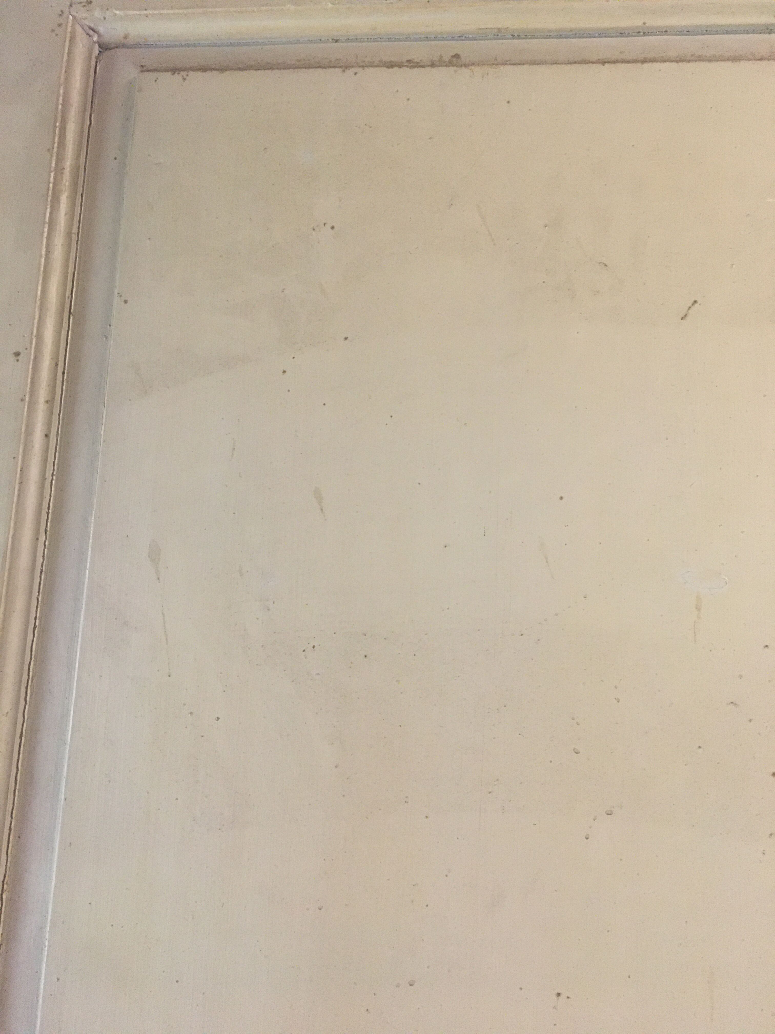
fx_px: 866
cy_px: 517
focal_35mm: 29
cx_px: 388
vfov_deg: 61.7
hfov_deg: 48.2
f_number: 2.2
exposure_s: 1/25
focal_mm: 4.15
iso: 200
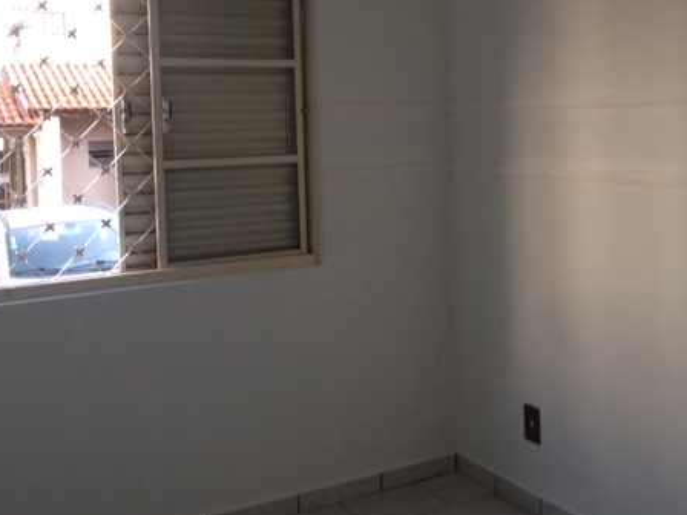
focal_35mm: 50
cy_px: 170
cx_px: 371
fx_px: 992
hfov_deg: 38.2
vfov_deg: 28.9
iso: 50
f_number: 2.4
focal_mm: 4.28
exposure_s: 1/40
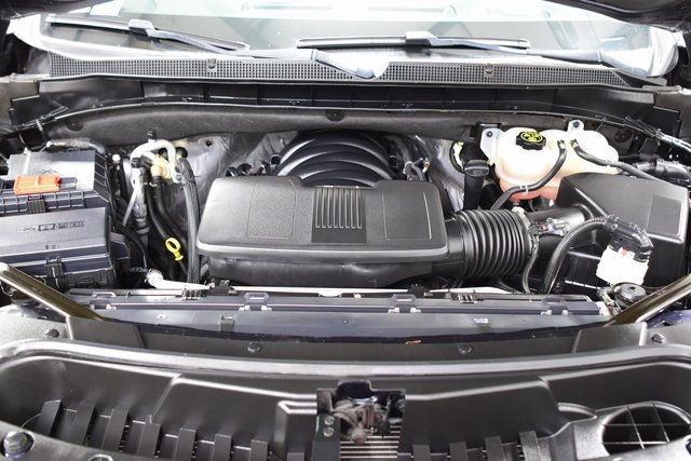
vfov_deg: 36.9
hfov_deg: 53.1
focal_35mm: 36
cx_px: 346
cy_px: 230
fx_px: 691
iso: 1600
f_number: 2.8
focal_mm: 24
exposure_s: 1/10
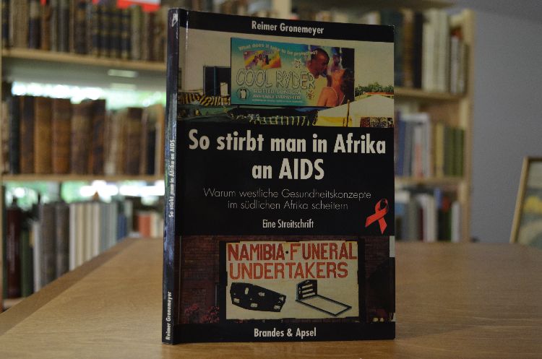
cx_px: 271
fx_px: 586
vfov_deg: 34.1
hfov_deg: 49.6
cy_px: 180
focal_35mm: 39
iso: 800
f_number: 4.2
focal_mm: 26
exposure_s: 1/60
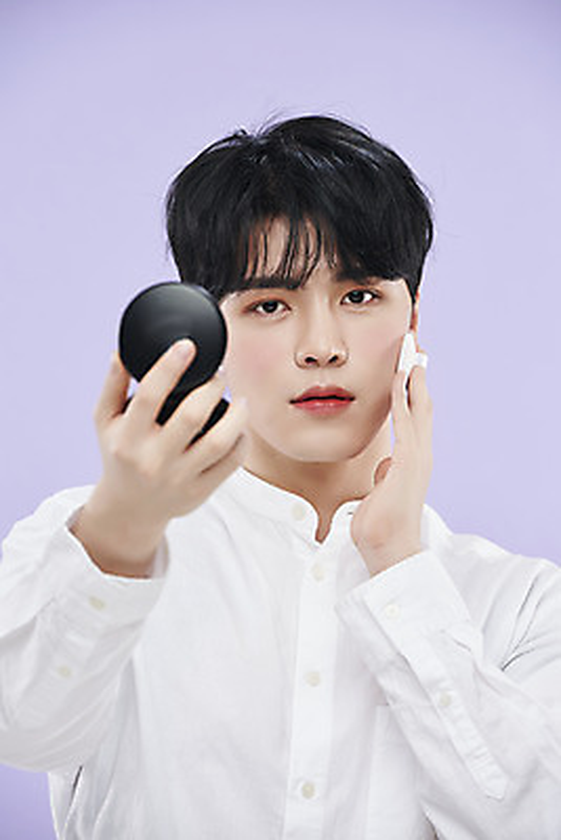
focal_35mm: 200
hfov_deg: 6.9
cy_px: 420
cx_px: 280
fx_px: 4671
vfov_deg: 10.3
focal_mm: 200
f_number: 8
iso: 31
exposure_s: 1/125
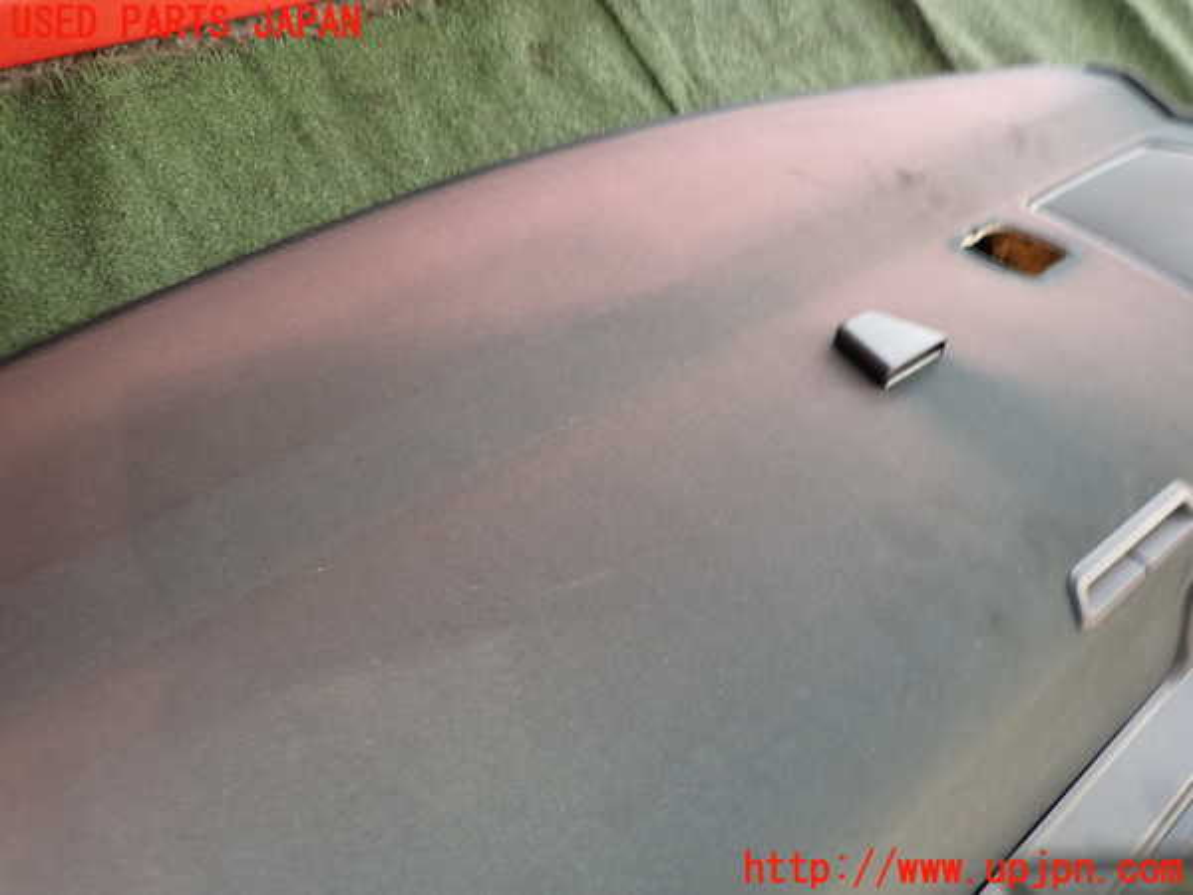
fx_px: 862
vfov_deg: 54.9
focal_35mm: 25
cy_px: 448
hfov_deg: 69.4
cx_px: 596
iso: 200
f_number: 2
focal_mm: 4.5
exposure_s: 1/40
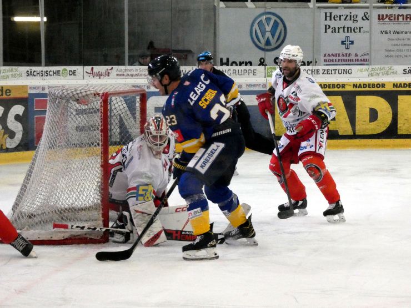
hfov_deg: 13.7
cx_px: 206
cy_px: 154
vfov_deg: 10.3
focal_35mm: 144
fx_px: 1710
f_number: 5.3
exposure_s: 1/500
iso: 2000
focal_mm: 25.8
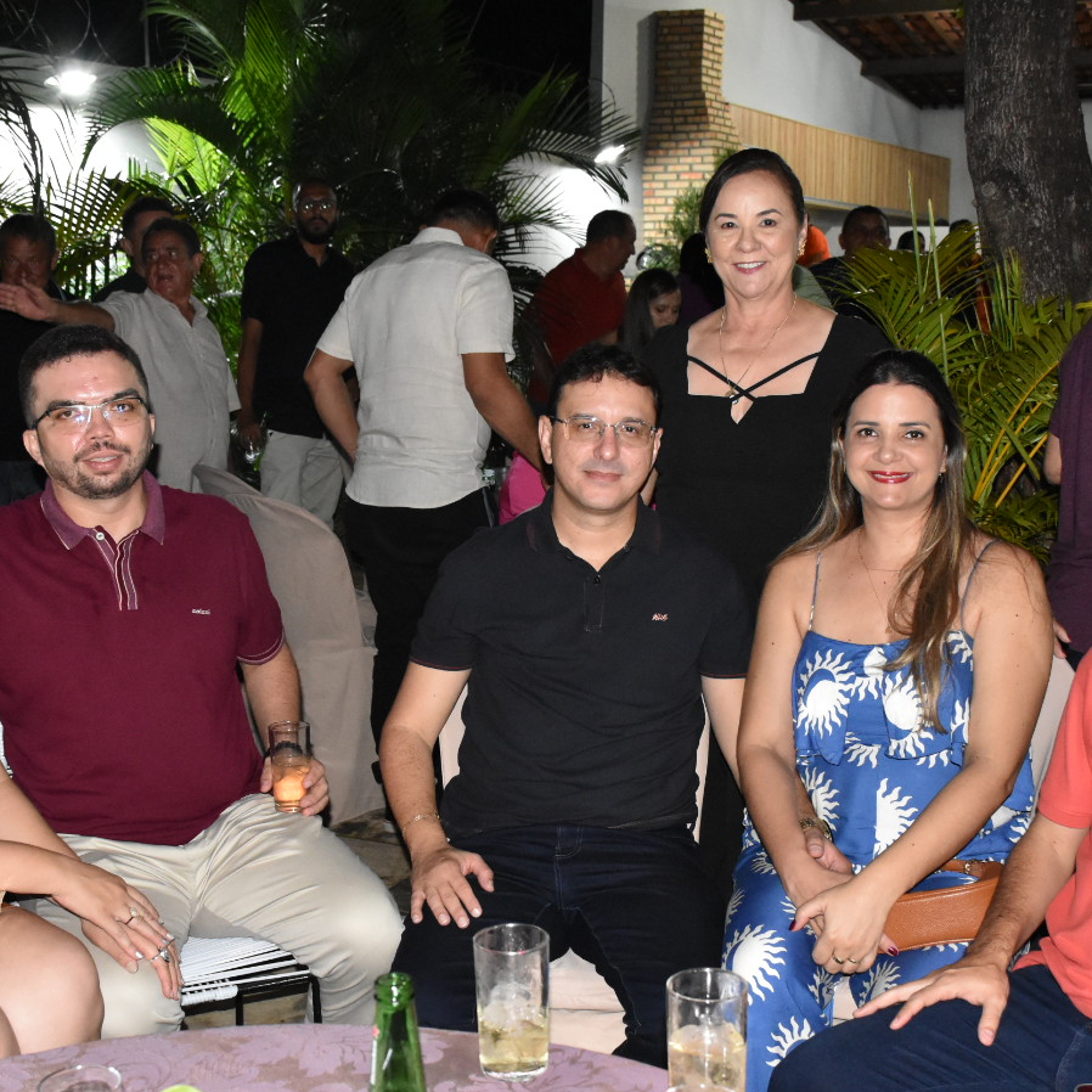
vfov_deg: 36.7
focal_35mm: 46
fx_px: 1642
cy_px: 637
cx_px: 547
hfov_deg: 36.8
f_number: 5
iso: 3200
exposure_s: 1/100
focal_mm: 20
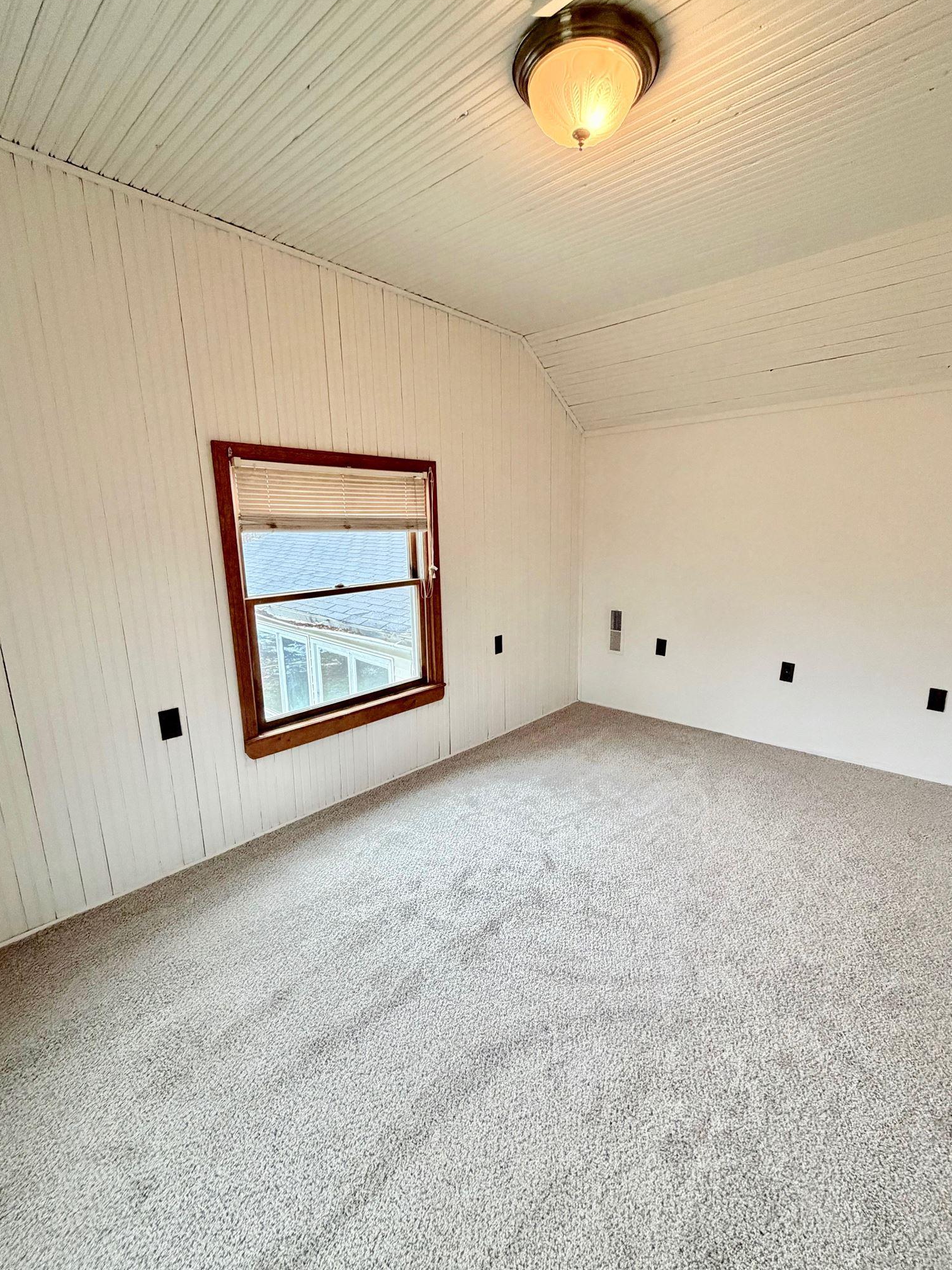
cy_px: 646
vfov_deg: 94.5
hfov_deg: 78.0
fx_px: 587
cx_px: 511
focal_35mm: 16
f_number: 2.2
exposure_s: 1/60
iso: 400
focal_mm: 2.22
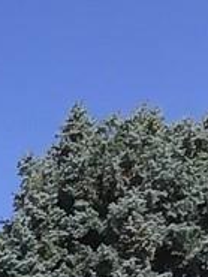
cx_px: -787
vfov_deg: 6.8
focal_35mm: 268
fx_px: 2145
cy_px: 743
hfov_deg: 4.7
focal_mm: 3.3
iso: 25
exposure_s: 1/1235
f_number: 2.4
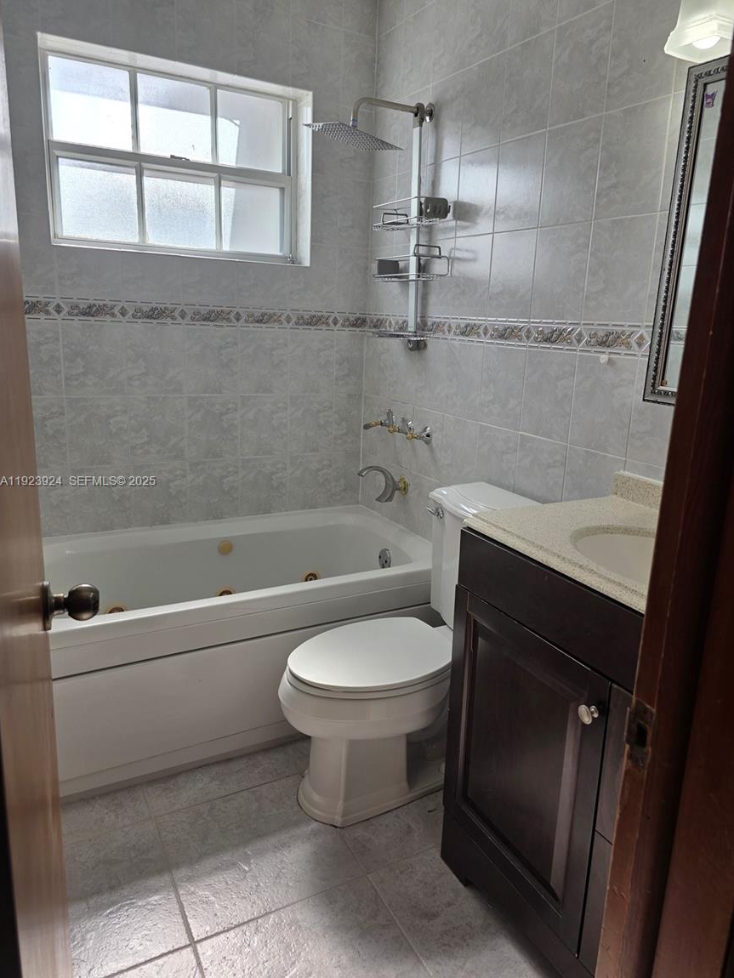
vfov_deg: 71.6
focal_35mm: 24
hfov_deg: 56.8
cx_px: 381
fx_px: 678
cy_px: 482
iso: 12
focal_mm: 6.3
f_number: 1.7
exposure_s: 1/120
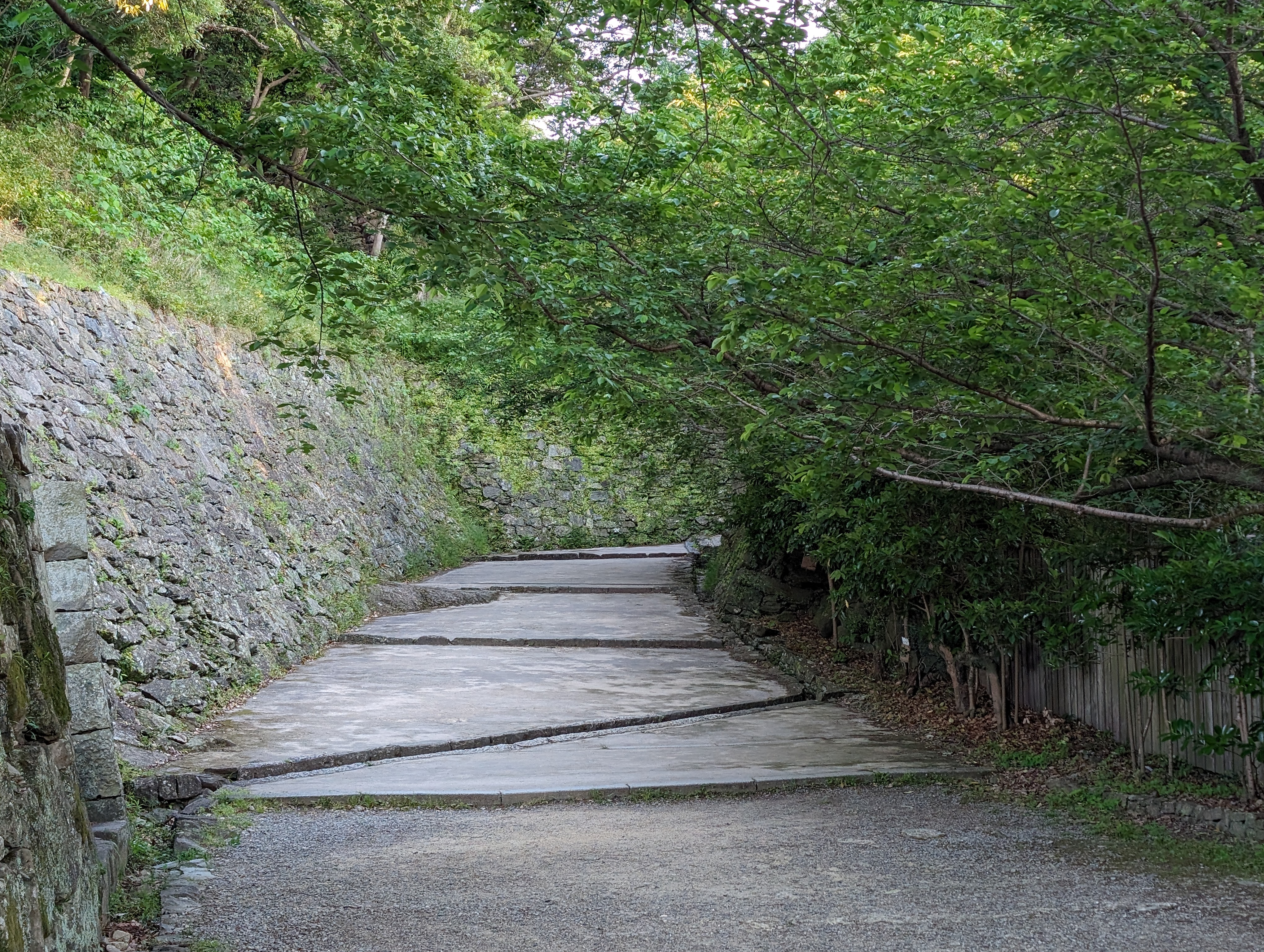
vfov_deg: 29.7
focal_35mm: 49
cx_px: 632
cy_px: 476
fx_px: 1792
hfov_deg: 38.9
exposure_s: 1/32.1
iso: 70
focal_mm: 6.9
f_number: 1.68
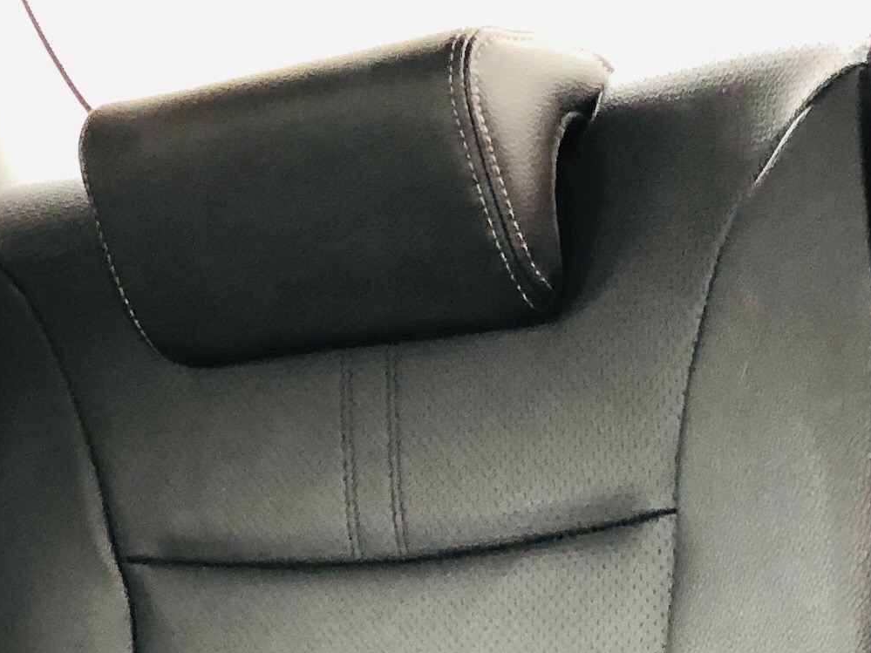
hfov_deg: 17.0
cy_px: 1261
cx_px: 883
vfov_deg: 11.8
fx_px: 2843
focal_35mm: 113
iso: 40
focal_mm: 3.99
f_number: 1.8
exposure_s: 1/15
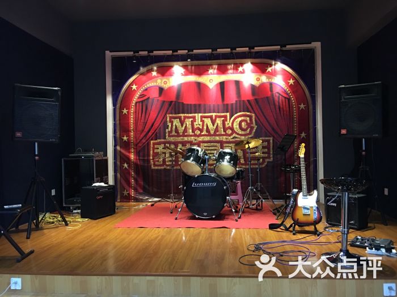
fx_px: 333
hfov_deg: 61.7
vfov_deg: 48.2
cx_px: 198
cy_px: 148
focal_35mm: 29
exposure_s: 1/8
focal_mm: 4.15
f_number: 2.2
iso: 125
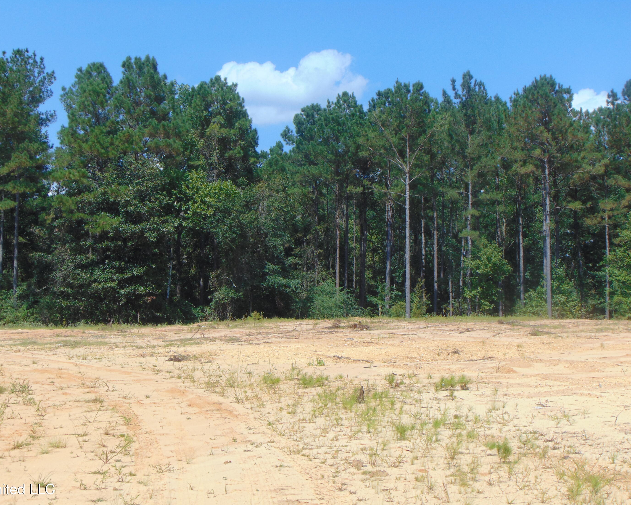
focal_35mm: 53
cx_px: 292
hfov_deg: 35.3
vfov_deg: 28.6
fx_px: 990
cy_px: 256
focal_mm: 9
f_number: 9
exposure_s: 1/200
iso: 80
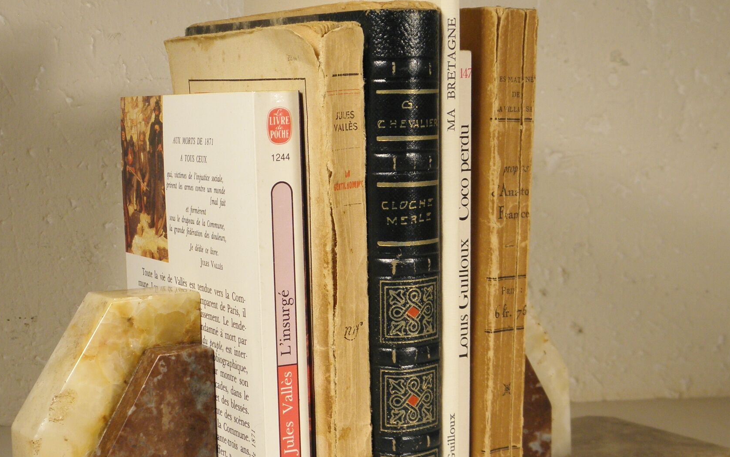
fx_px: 1253
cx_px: 282
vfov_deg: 20.6
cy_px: 277
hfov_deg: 32.3
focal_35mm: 63
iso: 100
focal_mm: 7.1
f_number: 3.8
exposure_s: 1/80
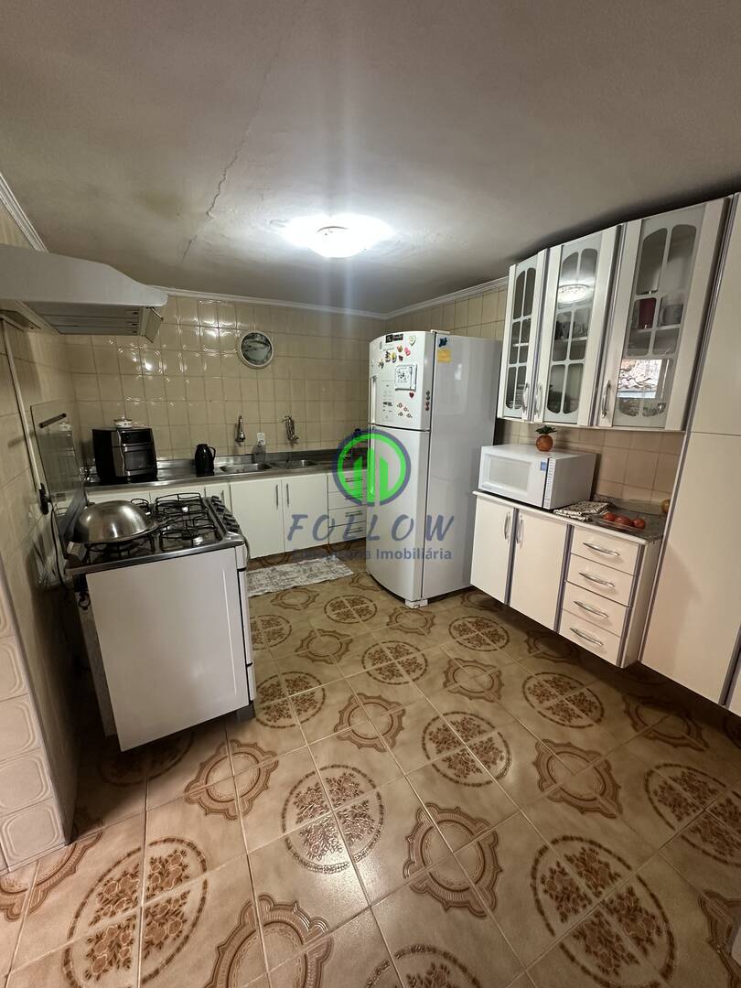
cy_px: 494
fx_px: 400
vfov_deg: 102.1
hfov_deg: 85.7
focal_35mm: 14
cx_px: 370
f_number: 2.2
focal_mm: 2.22
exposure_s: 1/60
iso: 320
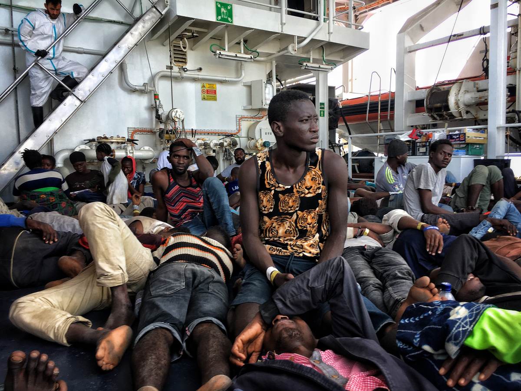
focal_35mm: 29
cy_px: 196
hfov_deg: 61.7
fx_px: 436
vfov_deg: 48.2
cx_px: 260
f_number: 2.2
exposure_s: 1/107
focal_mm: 4.15
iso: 25
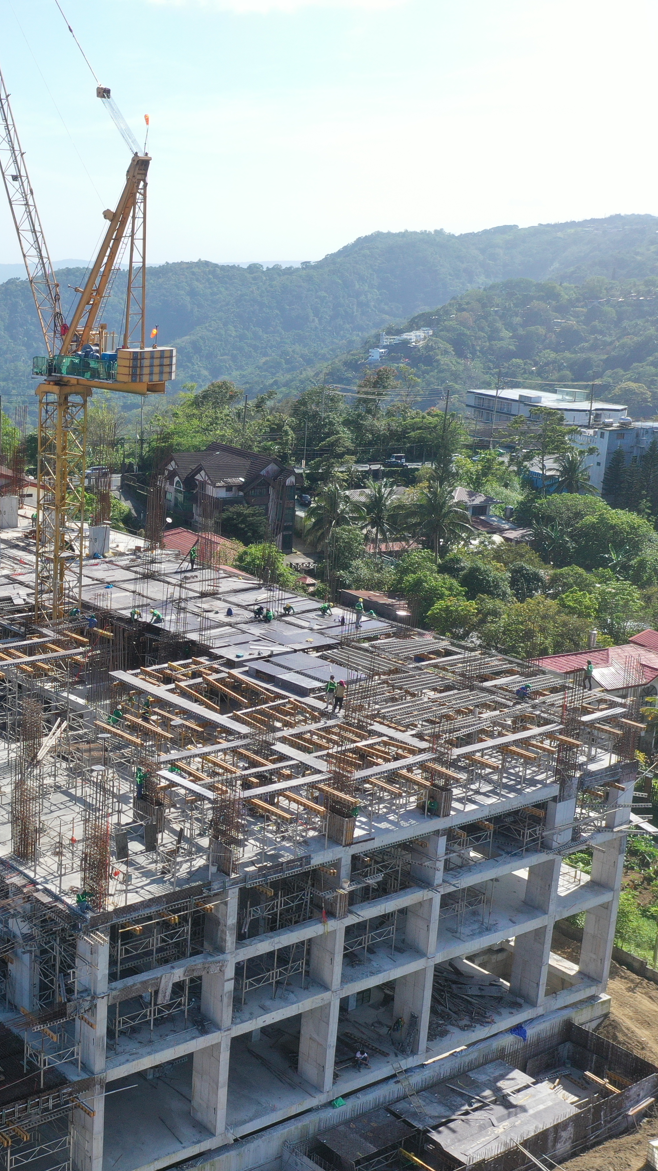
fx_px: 1396
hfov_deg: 24.9
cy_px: 596
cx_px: -42
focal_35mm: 45
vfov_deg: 45.5
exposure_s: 1/400
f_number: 5
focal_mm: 10.26
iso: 100
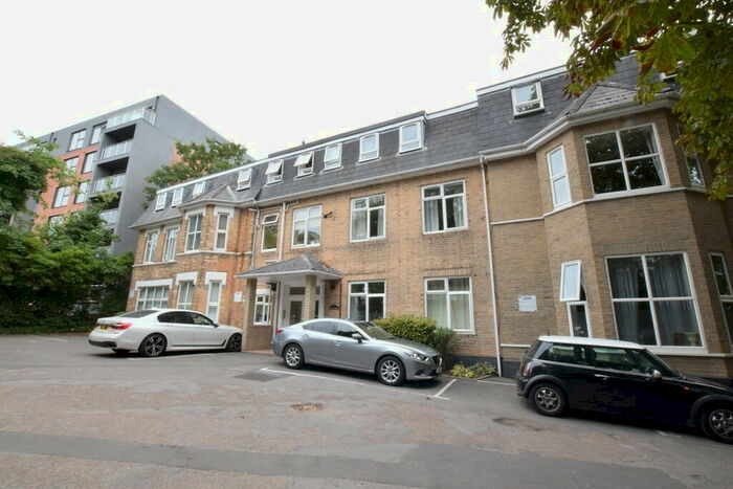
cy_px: 244
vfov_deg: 77.4
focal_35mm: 15
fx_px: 305
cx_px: 366
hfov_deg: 100.4
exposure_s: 1/20
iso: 800
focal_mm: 10
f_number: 22
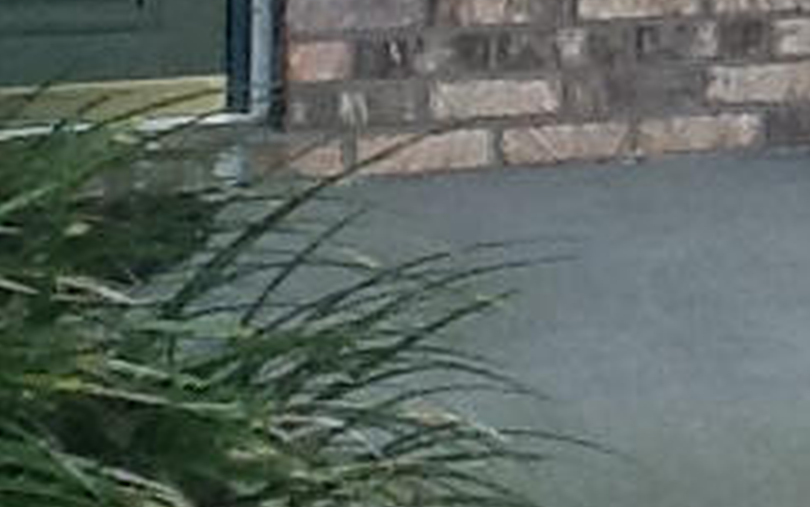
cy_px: -427
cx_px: 1197
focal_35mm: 184
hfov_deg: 11.0
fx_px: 4063
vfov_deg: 6.9
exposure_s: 1/60
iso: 40
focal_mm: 2.03
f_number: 2.4
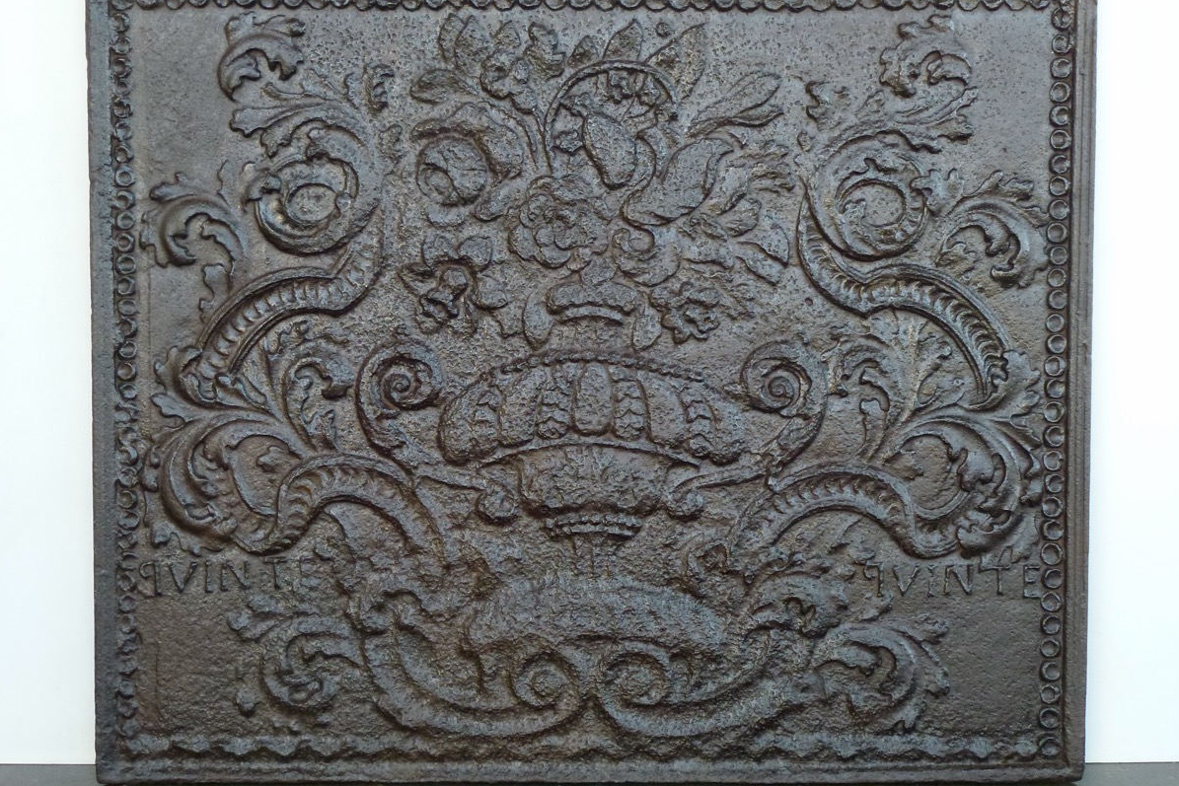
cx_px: 590
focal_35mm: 47
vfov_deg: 28.7
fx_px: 1539
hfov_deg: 41.9
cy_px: 371
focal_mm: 8
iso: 320
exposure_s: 1/80
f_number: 4
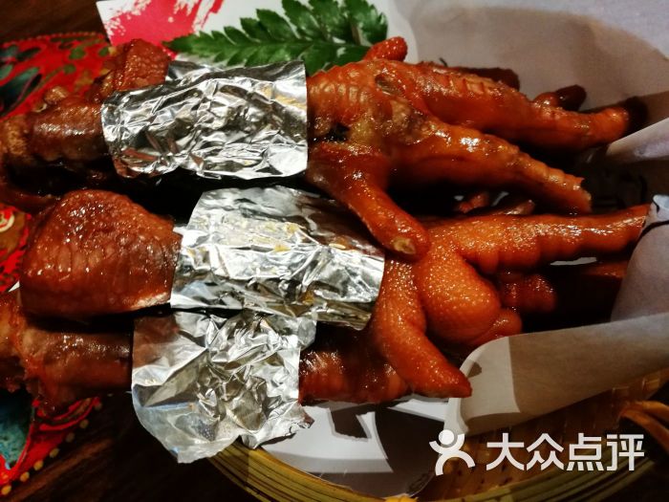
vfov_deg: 51.4
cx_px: 334
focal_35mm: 27
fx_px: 522
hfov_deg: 65.3
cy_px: 251
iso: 320
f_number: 2.2
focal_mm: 4.5
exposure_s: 1/25
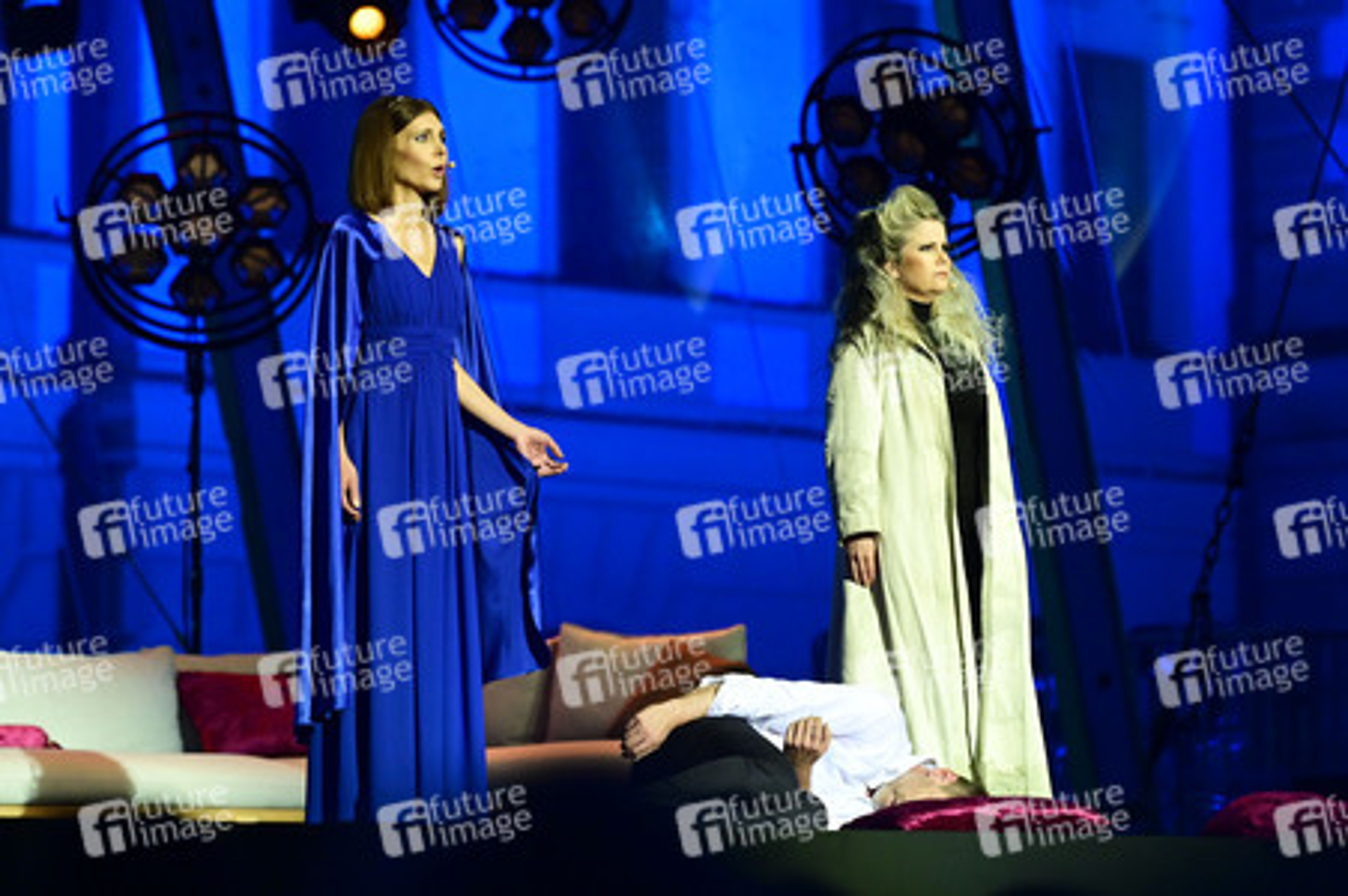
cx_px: 674
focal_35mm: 135
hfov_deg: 15.2
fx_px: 5051
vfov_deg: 10.1
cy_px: 448
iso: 4000
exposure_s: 1/250
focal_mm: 135
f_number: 2.8
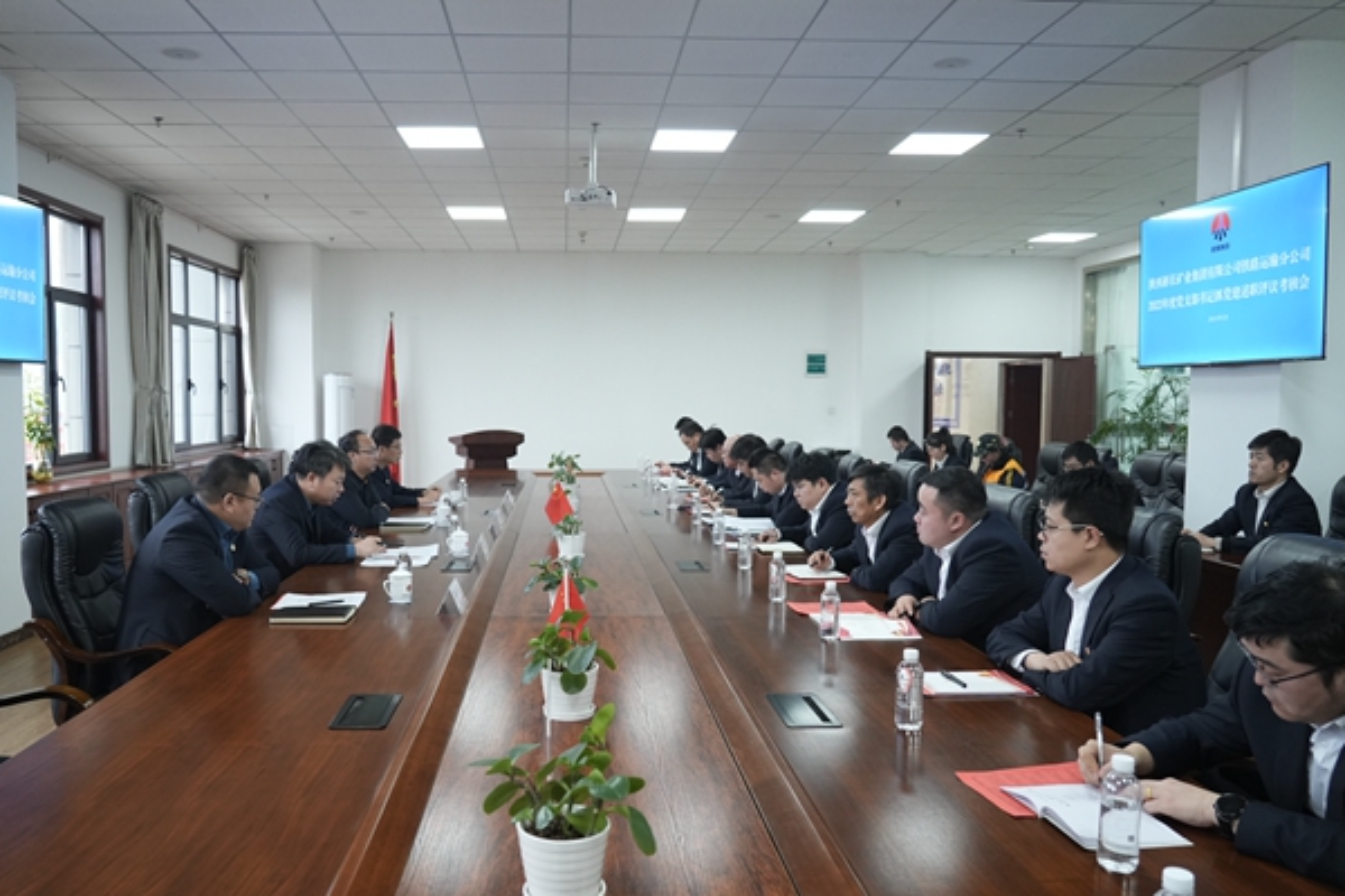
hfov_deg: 73.7
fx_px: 897
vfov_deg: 53.1
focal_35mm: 24
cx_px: 672
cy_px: 448
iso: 2500
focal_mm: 24
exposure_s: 1/60
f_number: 4
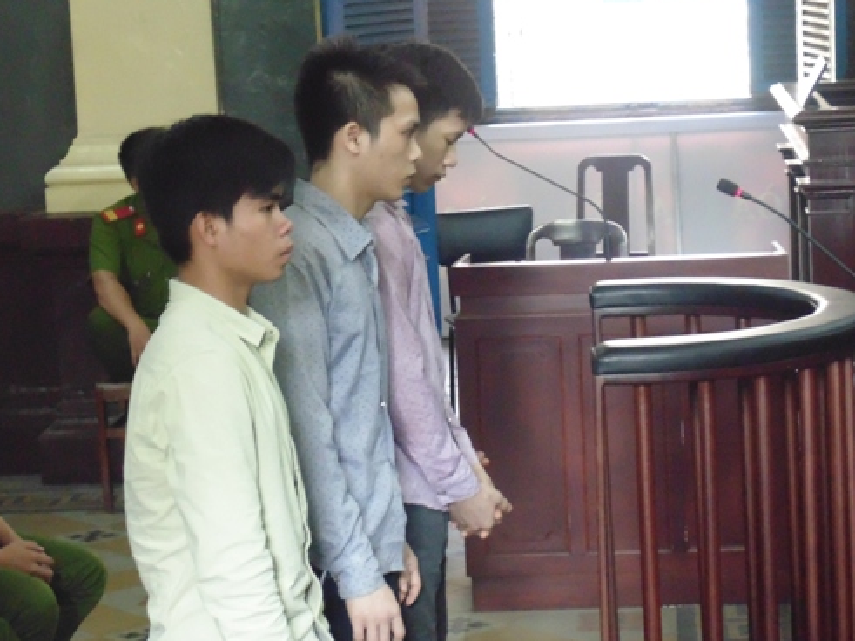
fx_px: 2543
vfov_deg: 14.4
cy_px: 366
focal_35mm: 103
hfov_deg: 19.1
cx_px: 418
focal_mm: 14.1
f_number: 4.3
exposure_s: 1/10
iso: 800
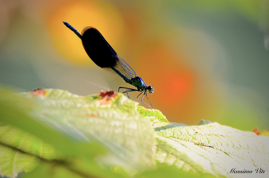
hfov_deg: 2.3
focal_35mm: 900
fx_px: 6711
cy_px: 89
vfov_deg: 1.5
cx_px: 134
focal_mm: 600
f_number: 6.3
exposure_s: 1/160
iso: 500
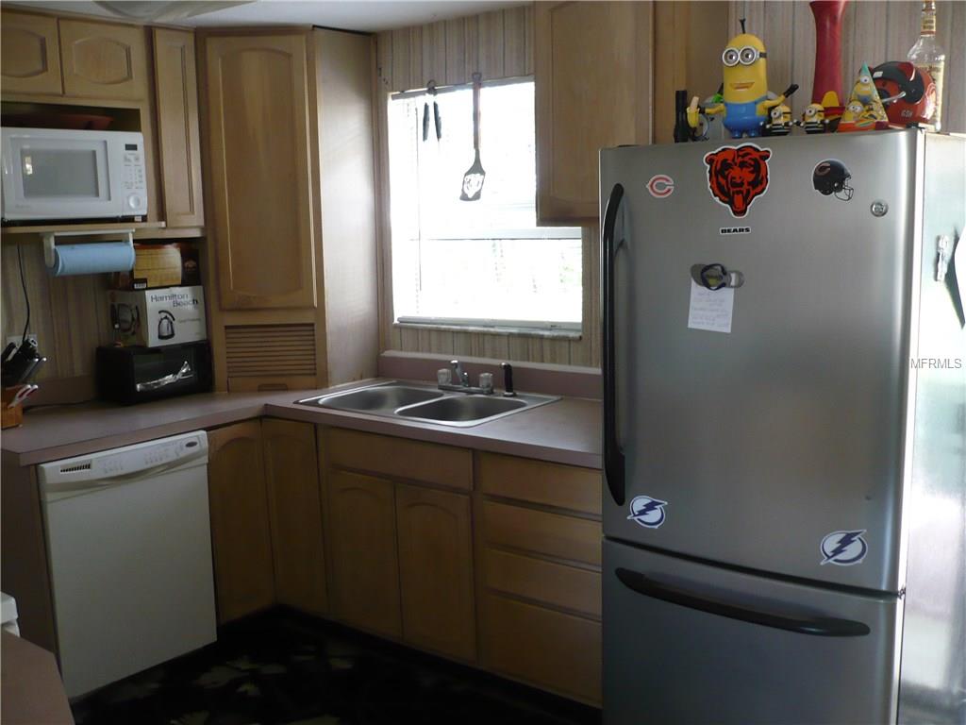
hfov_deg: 52.6
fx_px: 977
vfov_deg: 40.7
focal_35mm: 35
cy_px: 362
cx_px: 483
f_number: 2.8
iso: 200
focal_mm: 5.8
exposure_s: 1/20
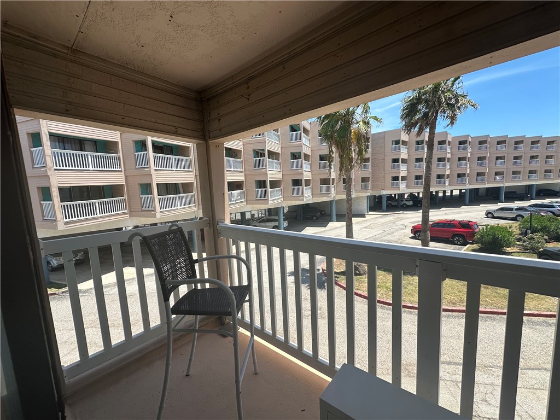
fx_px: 226
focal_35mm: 14
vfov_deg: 85.7
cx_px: 280
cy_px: 210
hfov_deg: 102.1
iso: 50
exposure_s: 1/1618
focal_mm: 2.22
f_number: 2.2
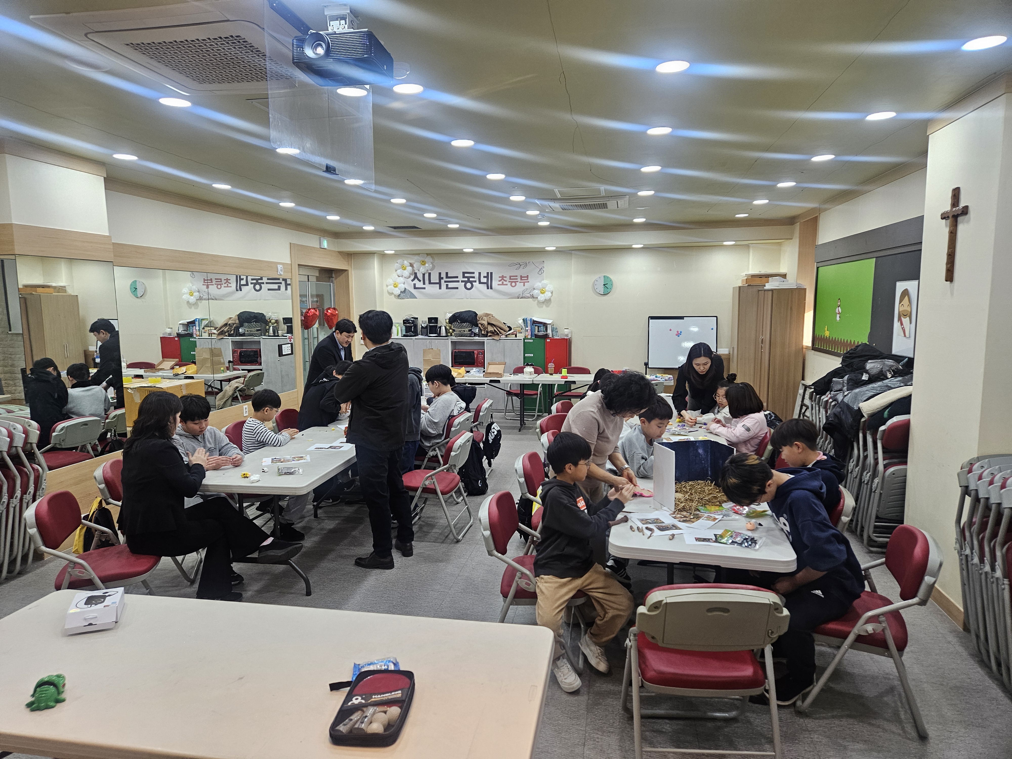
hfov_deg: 73.9
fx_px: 672
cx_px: 506
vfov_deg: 58.9
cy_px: 380
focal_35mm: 23
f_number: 1.8
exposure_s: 1/120
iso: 160
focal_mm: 5.4
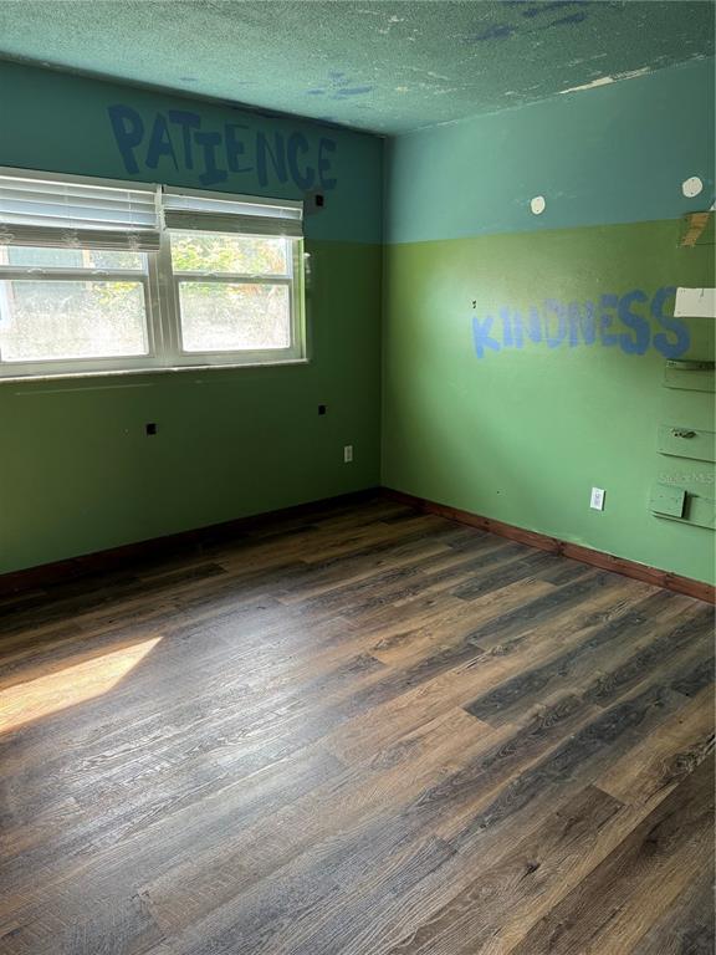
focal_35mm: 24
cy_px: 478
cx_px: 358
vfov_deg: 71.6
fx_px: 662
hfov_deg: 56.8
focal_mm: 6.76
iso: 200
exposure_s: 1/84
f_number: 1.78
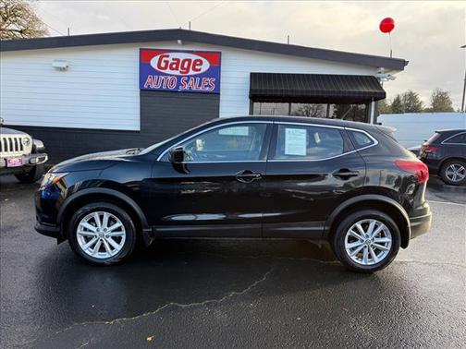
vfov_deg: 56.8
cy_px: 174
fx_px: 323
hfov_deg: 71.6
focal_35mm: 24
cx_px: 233
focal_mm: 6.76
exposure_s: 1/765
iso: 100
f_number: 1.78
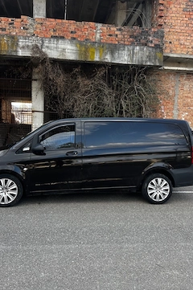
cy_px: 130
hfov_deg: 43.5
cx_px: 88
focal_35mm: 30
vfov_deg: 61.8
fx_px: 242
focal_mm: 5.7
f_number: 1.5
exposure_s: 1/846
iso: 50
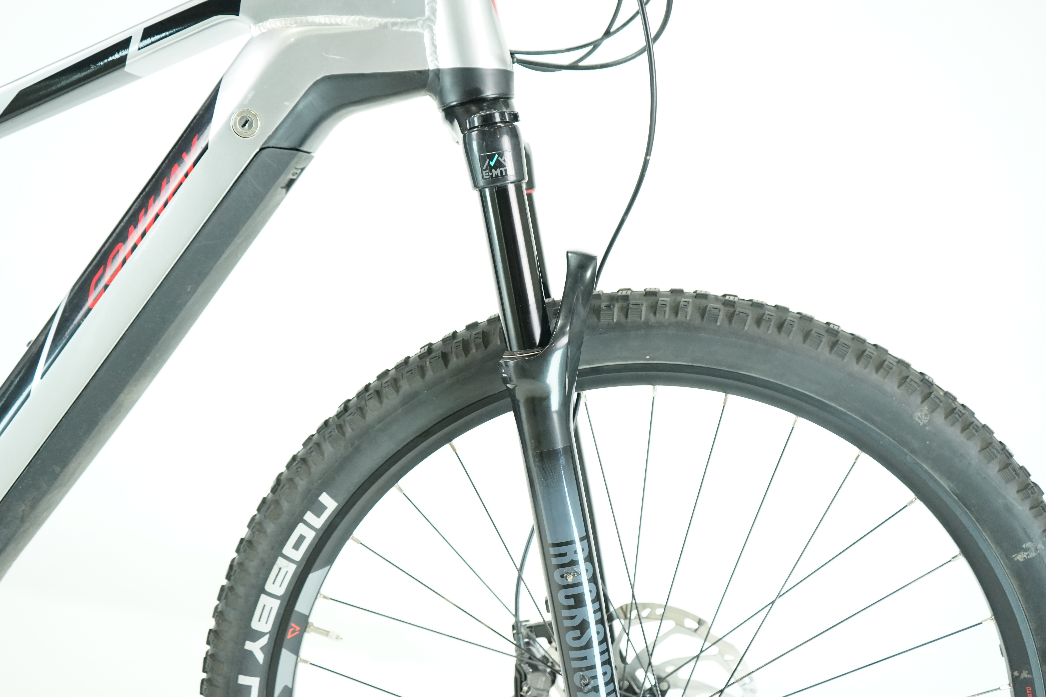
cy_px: 348
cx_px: 523
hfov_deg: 54.4
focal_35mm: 35
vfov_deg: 37.9
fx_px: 1017
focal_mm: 35
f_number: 4
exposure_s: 1/200
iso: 2500
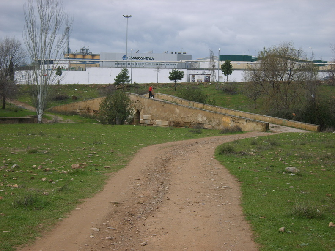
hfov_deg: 31.2
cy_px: 126
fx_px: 600
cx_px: 168
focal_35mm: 62
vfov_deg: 23.7
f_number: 3.8
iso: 50
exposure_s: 1/500
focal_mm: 13
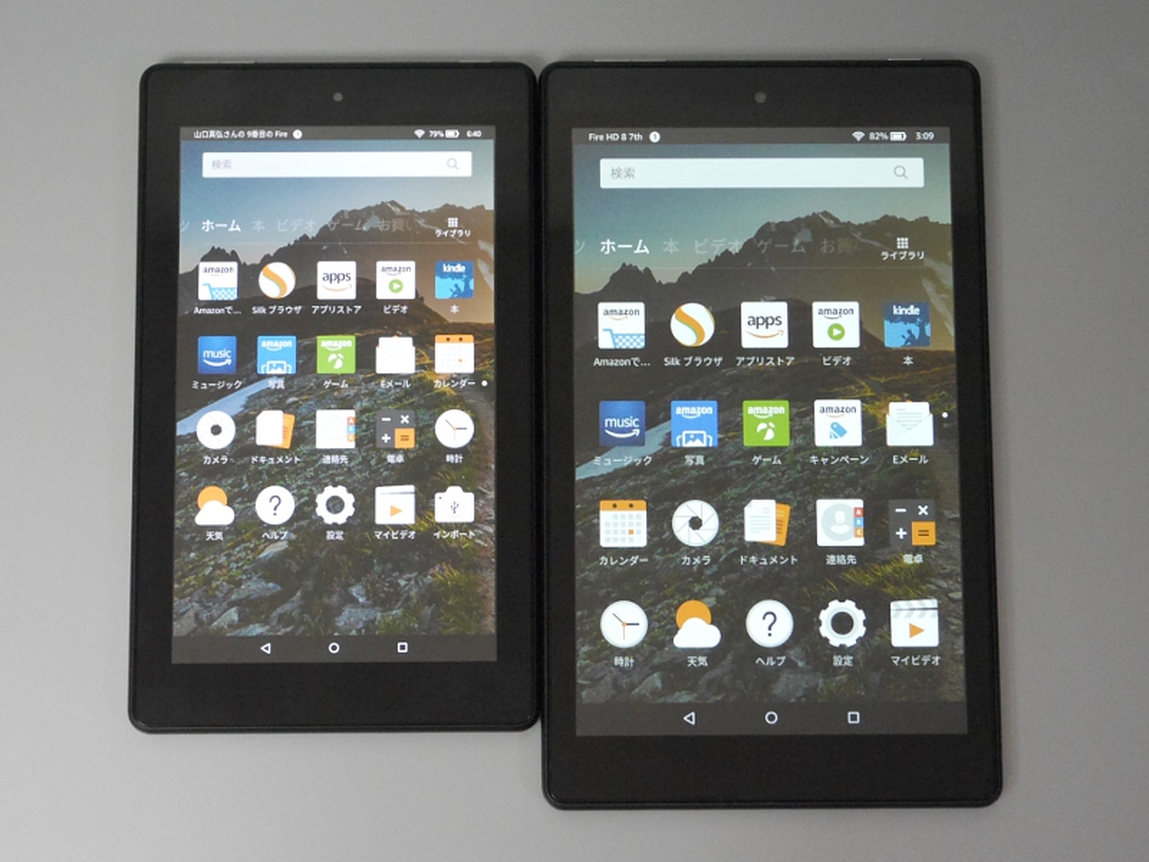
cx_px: 574
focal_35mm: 66
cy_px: 431
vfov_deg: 22.3
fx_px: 2191
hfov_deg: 29.4
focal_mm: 33
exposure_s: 1/60
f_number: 5.6
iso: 2500
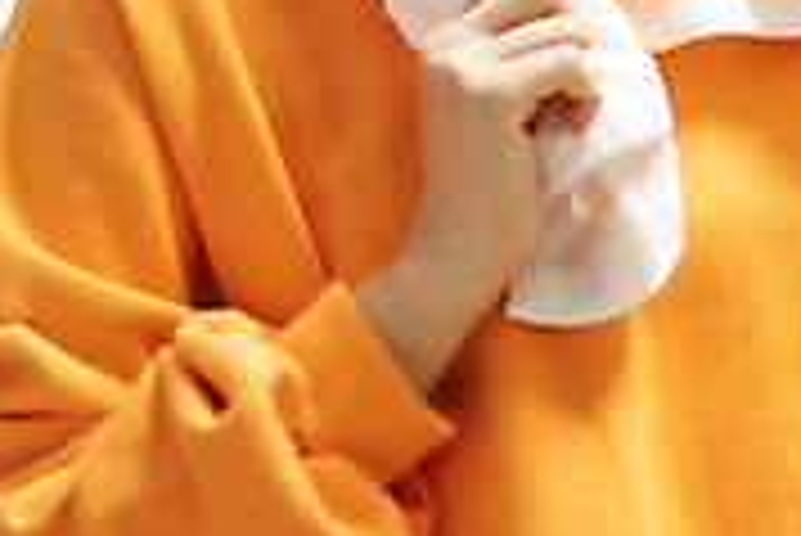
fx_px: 3741
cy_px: -275
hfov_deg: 12.2
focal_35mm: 168
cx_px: 479
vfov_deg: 8.0
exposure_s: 1/160
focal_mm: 50
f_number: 1.6
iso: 500
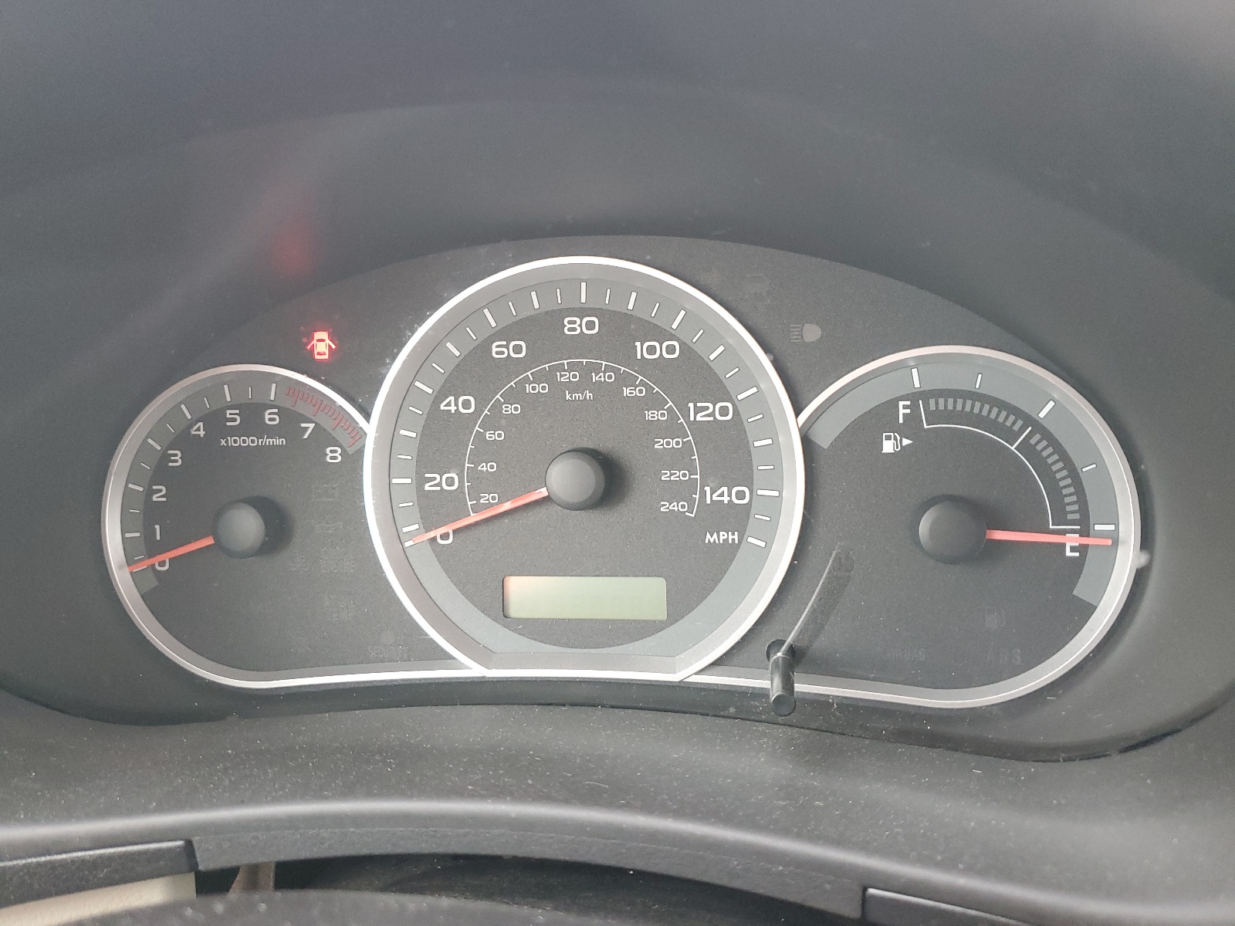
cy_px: 463
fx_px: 928
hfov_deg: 67.3
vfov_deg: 53.1
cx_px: 618
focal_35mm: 26
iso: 184
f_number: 1.5
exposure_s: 1/60.2
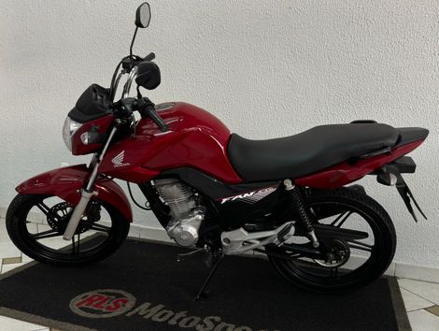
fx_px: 305
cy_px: 166
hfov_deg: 71.5
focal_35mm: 24
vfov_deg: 56.9
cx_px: 220
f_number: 1.78
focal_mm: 6.86
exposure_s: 1/60
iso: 100
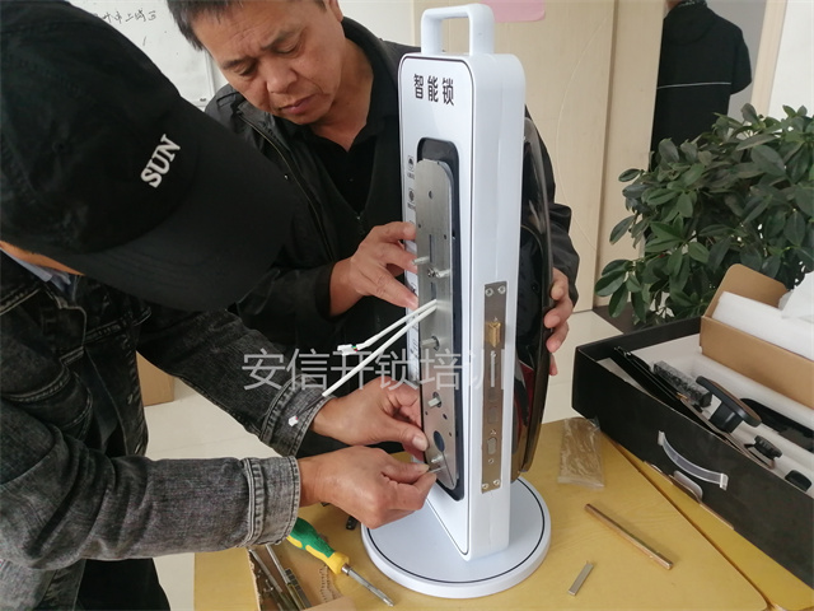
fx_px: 611
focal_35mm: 26
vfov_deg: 53.1
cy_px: 306
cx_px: 407
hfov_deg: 67.3
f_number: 1.8
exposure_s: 1/120
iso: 200
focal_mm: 3.62
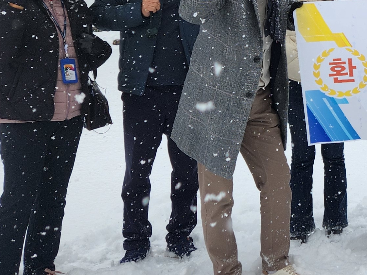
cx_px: 503
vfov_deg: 17.7
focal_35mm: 82
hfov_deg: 21.2
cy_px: 19
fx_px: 869
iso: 20
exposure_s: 1/1096
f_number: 1.8
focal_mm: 5.4
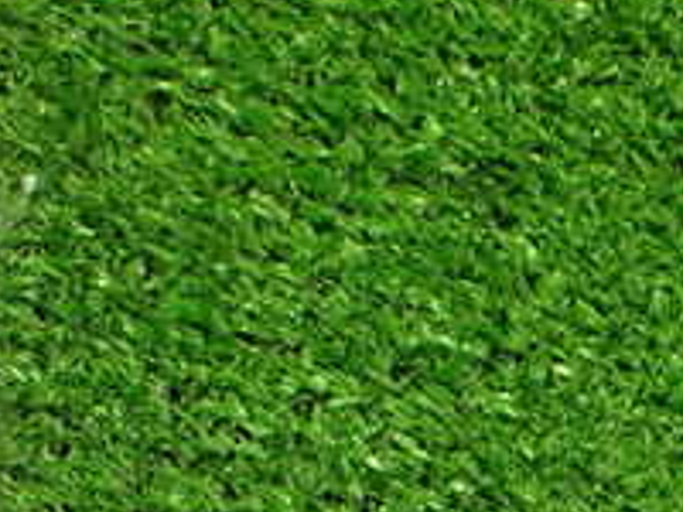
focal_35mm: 90
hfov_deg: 21.1
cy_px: 662
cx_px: 659
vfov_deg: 15.6
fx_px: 1776
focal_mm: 5.4
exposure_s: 1/30
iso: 800
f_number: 2.3
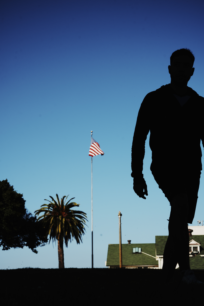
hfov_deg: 19.5
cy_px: 153
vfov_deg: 28.8
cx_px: 102
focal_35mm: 70
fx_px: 595
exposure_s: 1/500
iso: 125
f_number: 9
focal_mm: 70
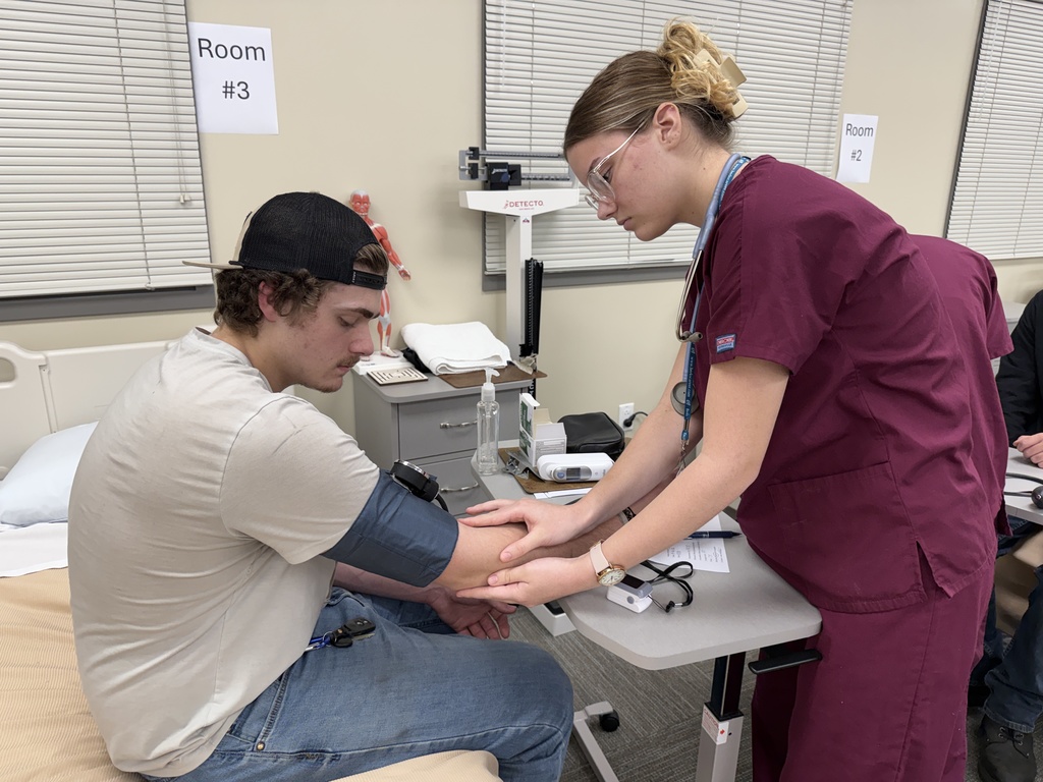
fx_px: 723
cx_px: 522
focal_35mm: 24
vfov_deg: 56.8
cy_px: 391
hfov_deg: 71.6
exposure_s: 1/120
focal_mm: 6.76
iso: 160
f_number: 1.78
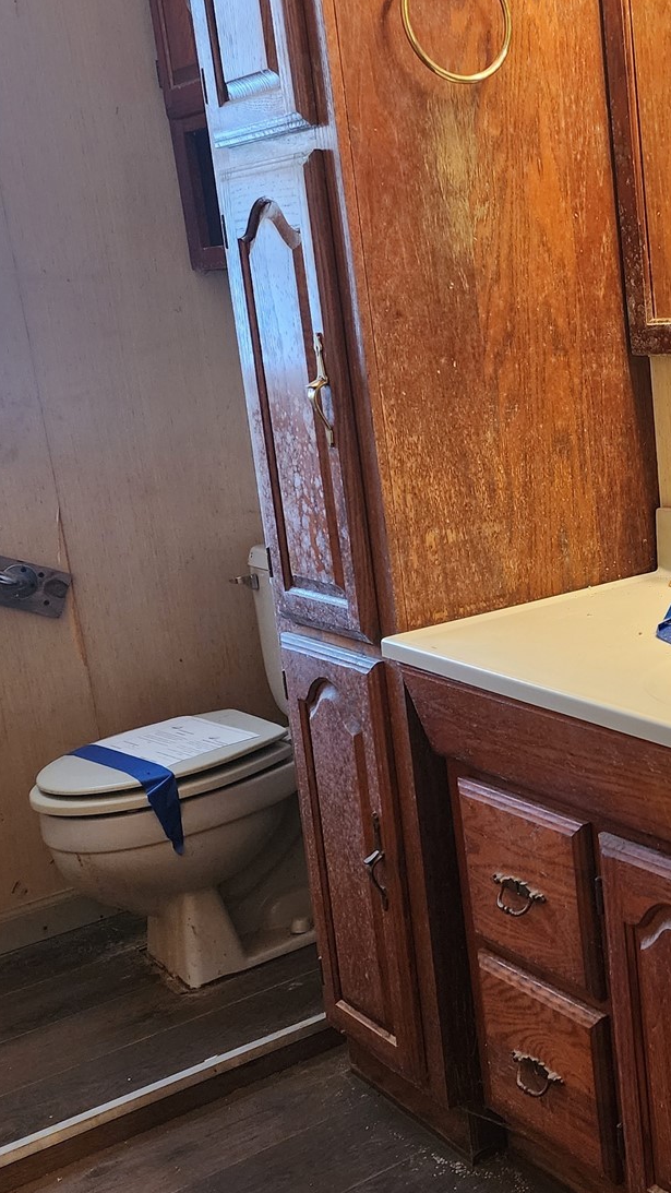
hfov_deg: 25.3
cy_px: 625
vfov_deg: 46.4
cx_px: 727
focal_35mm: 44
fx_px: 1391
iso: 400
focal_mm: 6.4
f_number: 1.8
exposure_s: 1/120
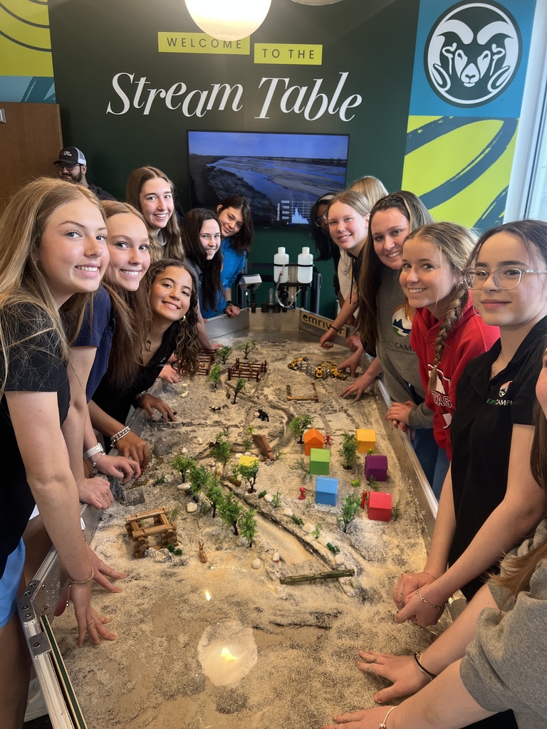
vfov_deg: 67.3
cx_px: 274
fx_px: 548
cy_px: 364
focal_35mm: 26
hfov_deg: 53.1
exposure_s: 1/120
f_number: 1.5
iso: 125
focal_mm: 5.7
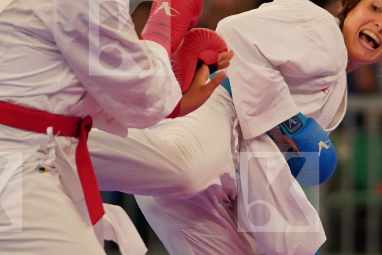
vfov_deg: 2.2
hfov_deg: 3.4
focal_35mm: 614
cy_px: 36
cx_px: 278
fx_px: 6512
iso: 1600
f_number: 2.8
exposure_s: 1/1000
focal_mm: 198
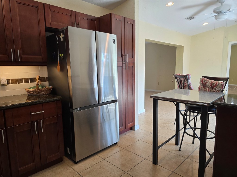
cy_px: 88
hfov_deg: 73.9
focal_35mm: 23
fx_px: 157
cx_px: 118
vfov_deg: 58.9
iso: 125
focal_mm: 6.3
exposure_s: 1/120
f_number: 1.7
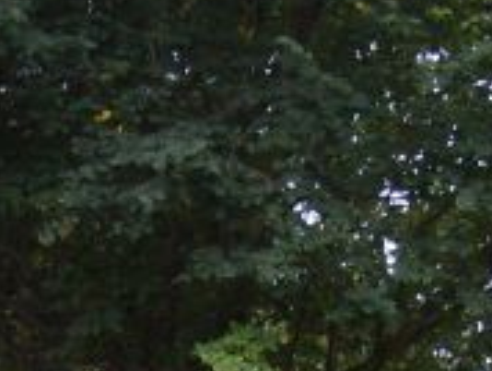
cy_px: 786
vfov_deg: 8.8
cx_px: 326
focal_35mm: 157
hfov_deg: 12.5
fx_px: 2234
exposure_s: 1/60
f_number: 2.6
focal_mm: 5.8
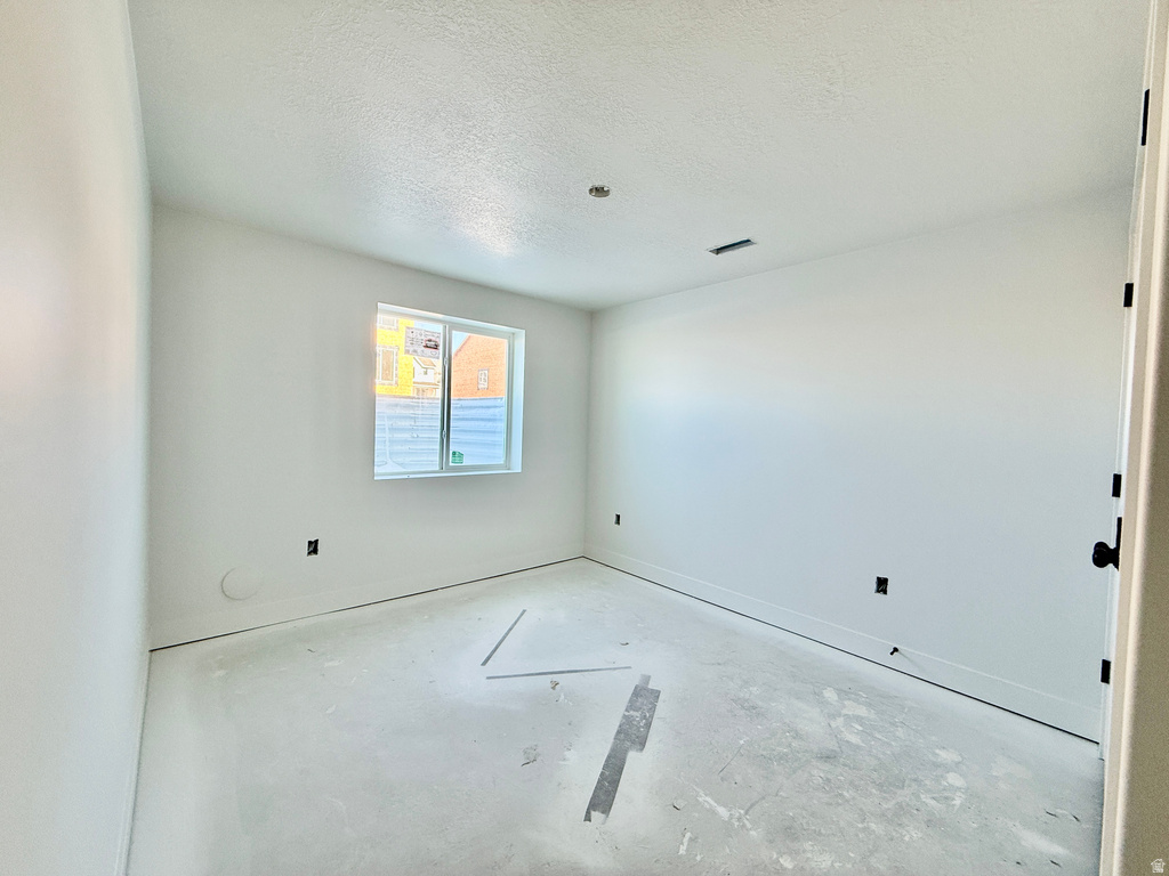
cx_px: 584
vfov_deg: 85.7
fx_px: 473
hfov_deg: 102.1
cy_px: 438
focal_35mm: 14
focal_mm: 2.22
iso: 100
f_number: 2.2
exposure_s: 1/99
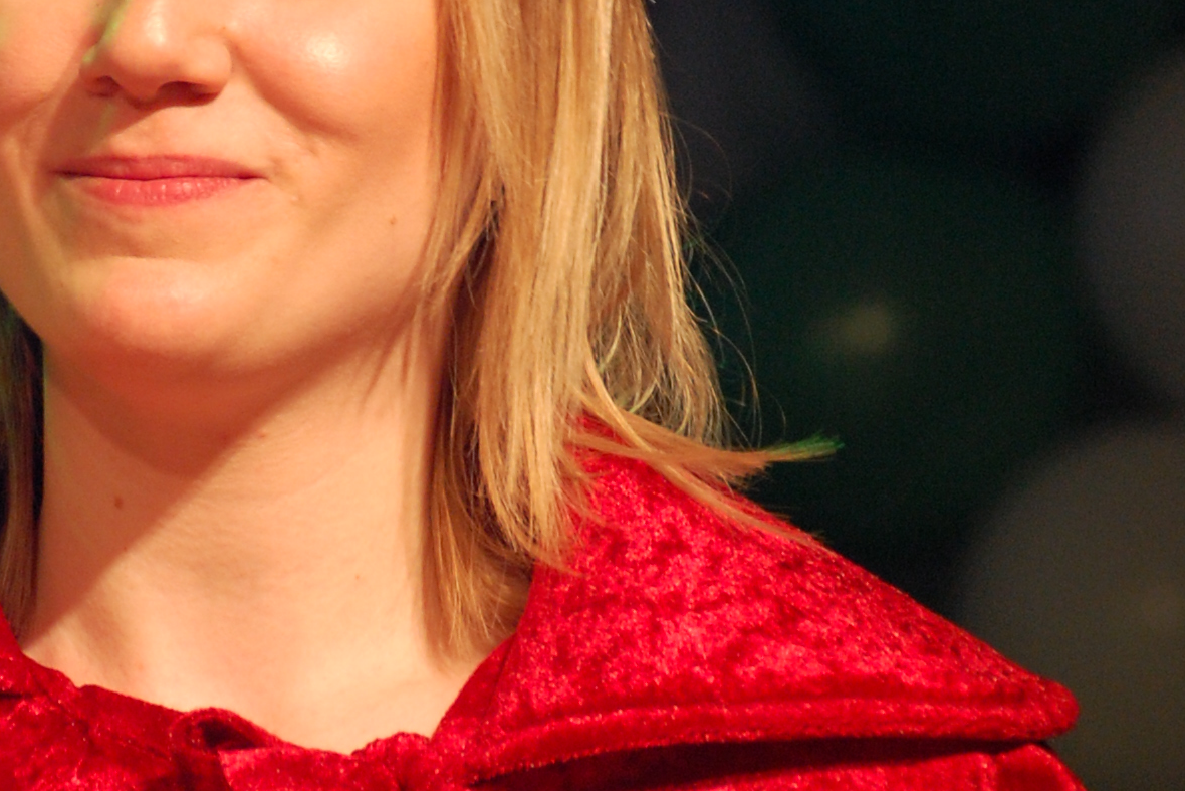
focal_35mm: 592
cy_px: 334
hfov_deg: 3.5
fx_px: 19497
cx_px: 226
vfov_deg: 2.3
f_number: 6
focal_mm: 155
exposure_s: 1/50
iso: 800
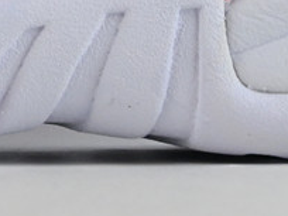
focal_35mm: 323
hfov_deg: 6.1
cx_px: -82
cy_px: -193
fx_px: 2687
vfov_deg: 4.5
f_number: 10
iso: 1000
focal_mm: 38
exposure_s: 1/125
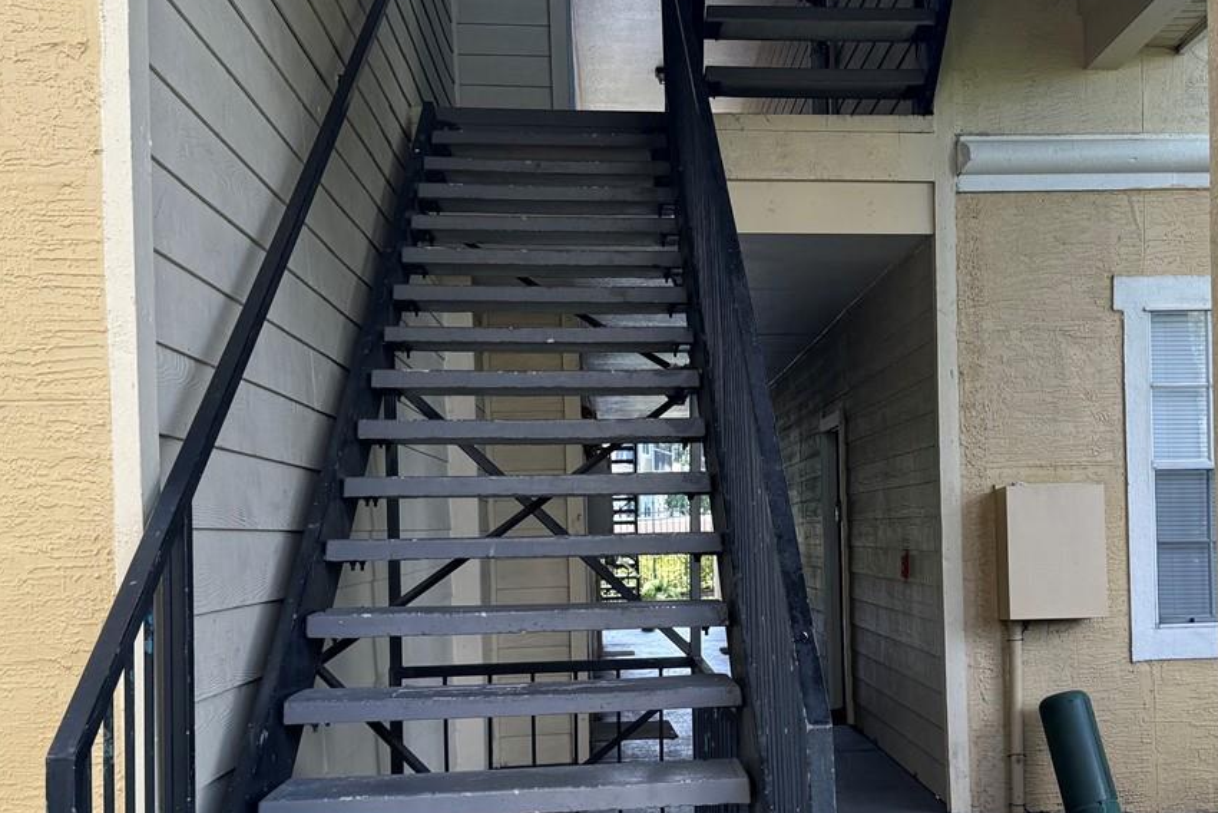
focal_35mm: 47
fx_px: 1590
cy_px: 539
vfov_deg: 28.5
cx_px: 818
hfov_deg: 41.3
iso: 64
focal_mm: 6.76
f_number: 1.78
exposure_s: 1/193
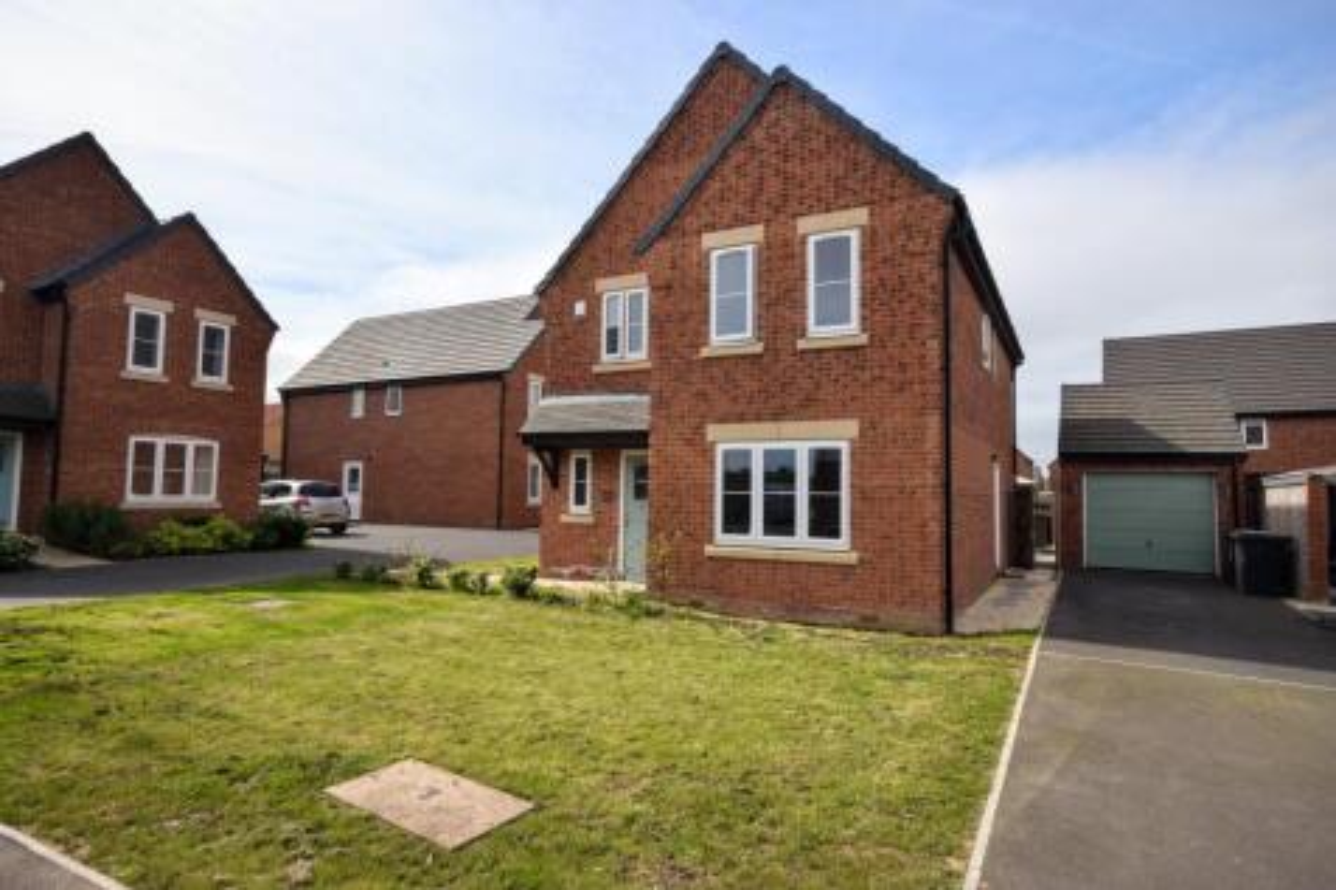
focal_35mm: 21
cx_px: 668
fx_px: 779
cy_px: 445
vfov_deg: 59.5
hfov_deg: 81.2
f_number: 9
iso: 200
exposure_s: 1/320
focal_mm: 14
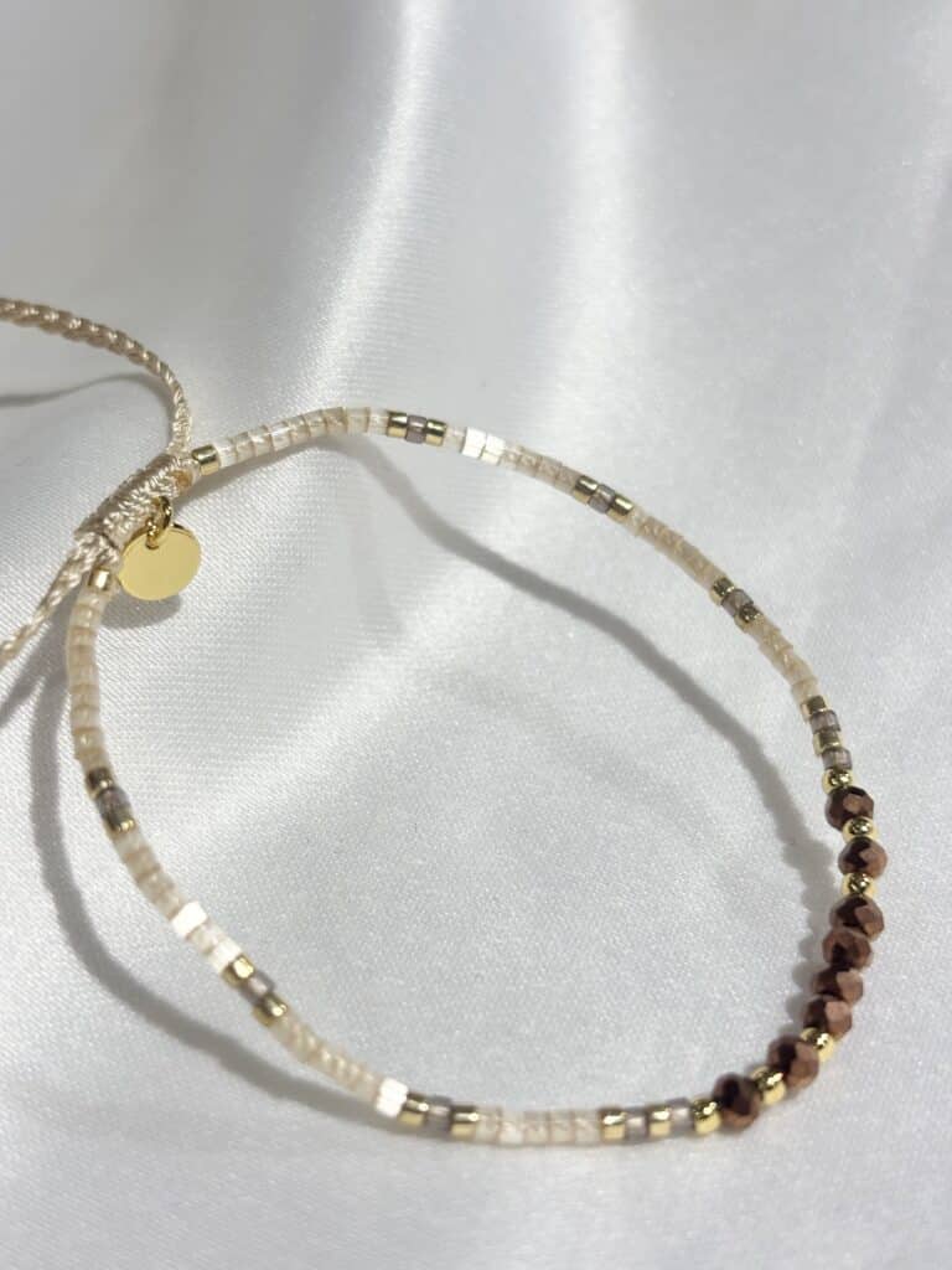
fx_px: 1907
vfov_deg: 36.8
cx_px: 476
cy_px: 635
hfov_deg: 28.0
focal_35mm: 52
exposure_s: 1/405
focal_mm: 5.96
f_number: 1.6
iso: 32
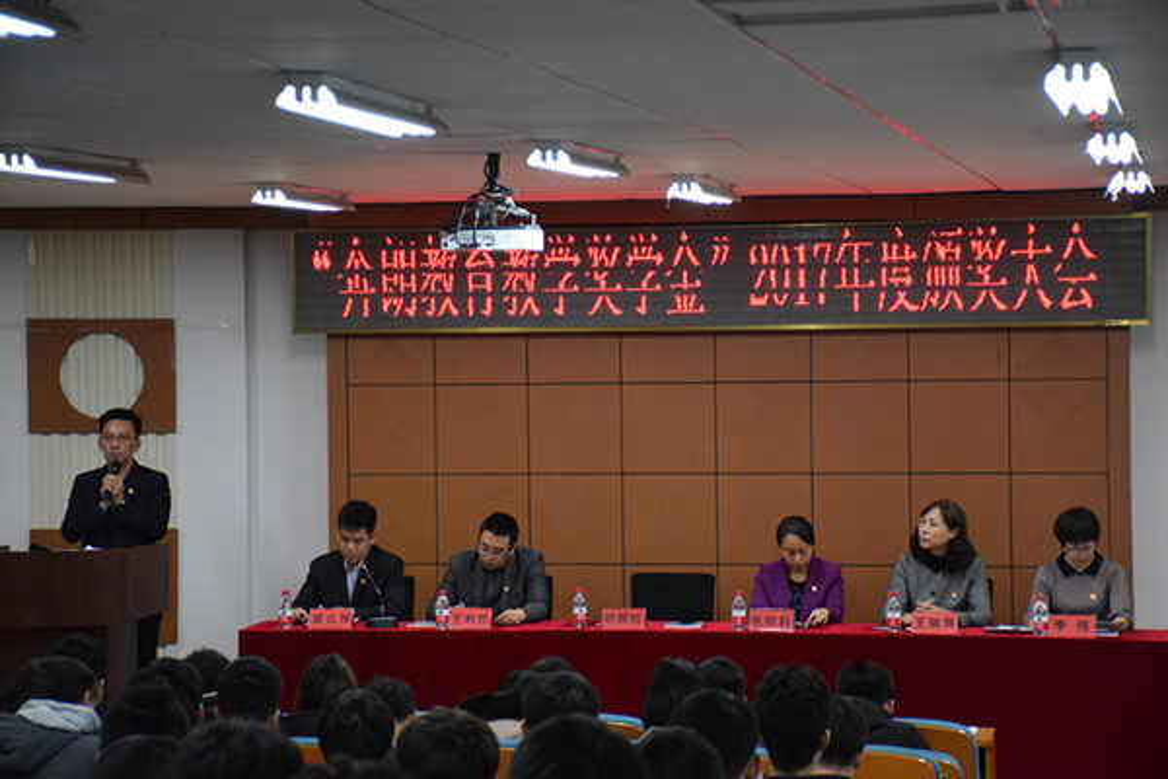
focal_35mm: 99
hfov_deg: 20.6
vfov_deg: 13.8
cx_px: 584
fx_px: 3212
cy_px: 390
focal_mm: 66
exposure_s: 1/125
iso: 3200
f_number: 5
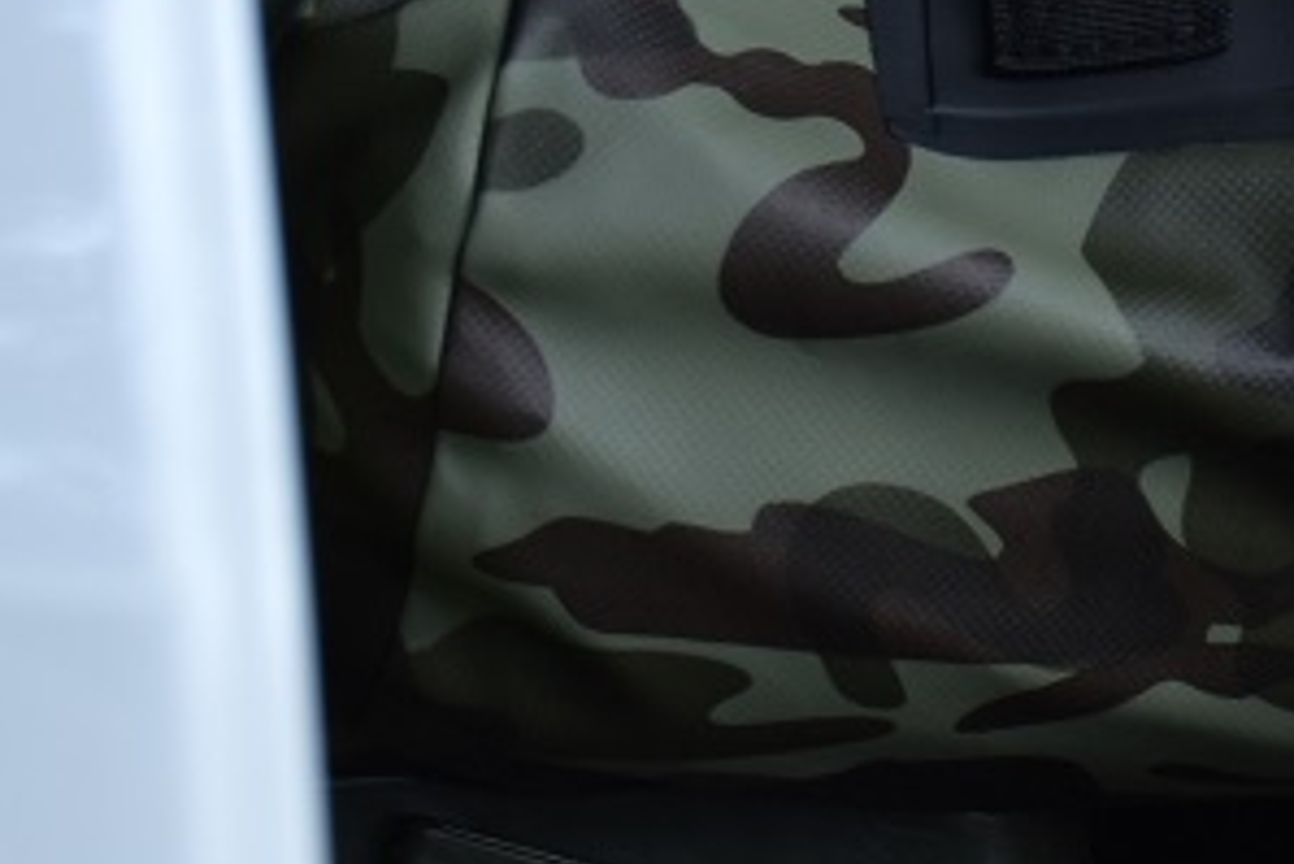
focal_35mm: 215
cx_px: 1872
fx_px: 7731
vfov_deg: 6.3
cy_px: -239
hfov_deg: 9.3
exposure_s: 1/160
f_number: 4.5
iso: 160
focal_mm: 38
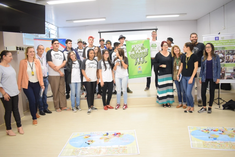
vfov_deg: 47.9
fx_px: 176
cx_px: 118
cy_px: 78
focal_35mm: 27
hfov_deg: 67.4
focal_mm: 18
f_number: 3.5
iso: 1100
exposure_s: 1/60
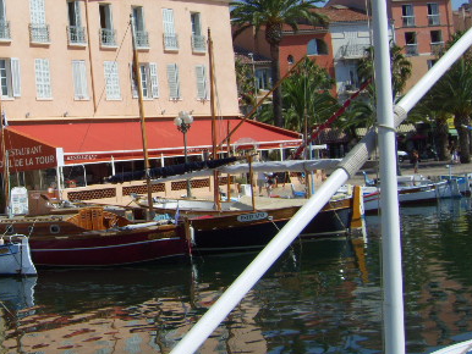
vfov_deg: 23.2
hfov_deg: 29.9
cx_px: 84
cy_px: 106
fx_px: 860
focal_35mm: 63
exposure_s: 1/500
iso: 50
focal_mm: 7.8
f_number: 6.4
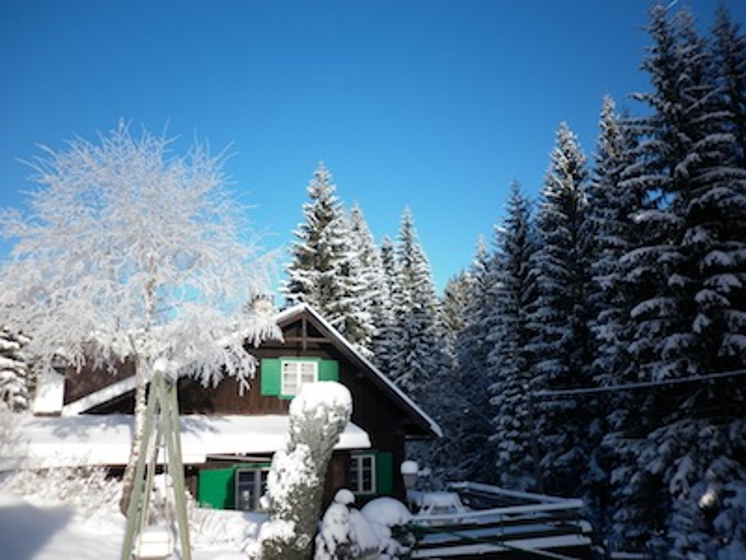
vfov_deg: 49.7
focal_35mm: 28
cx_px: 373
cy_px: 280
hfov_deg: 63.4
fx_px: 603
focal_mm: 5
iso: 80
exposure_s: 1/800
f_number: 2.8
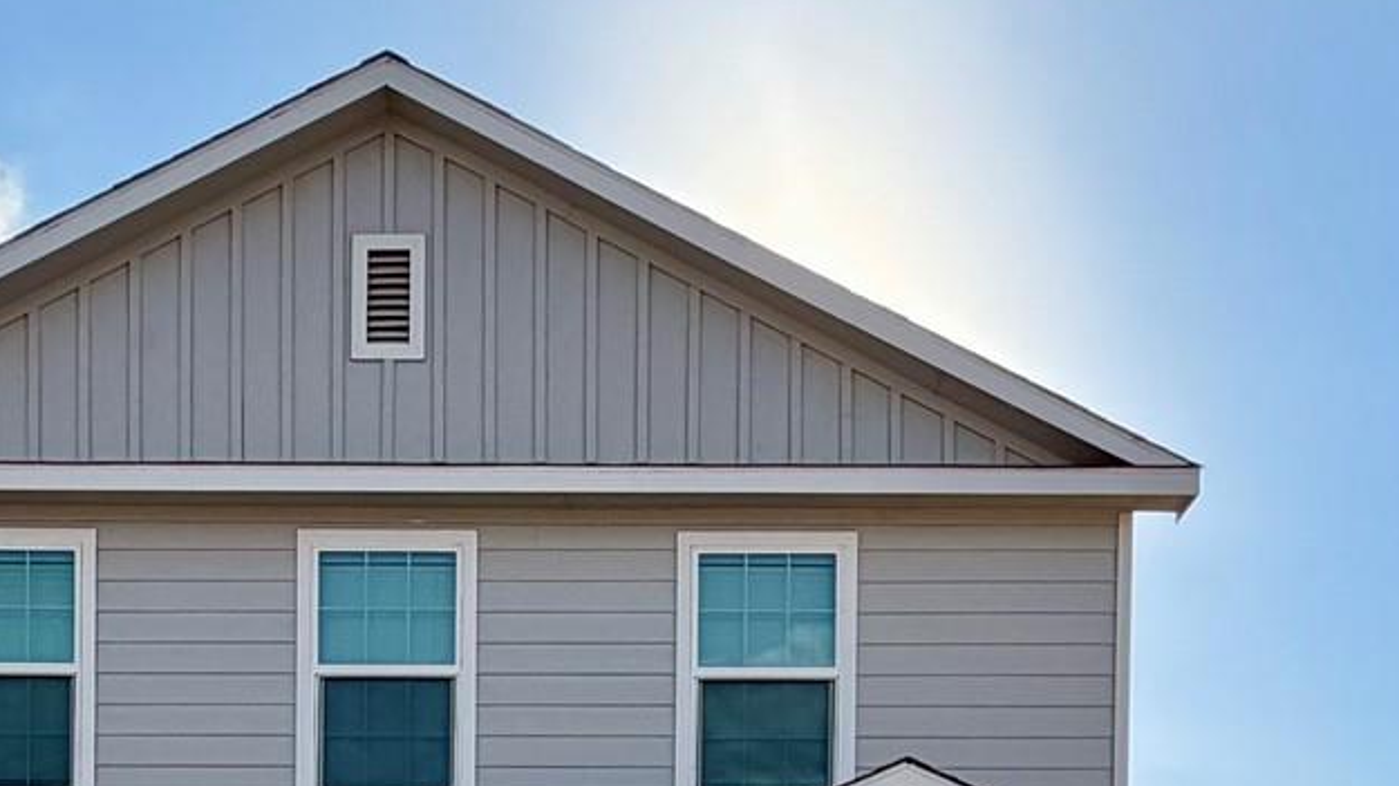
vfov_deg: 18.7
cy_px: 1406
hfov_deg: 41.2
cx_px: 564
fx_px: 1854
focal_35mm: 50
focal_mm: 2.22
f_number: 2.2
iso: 25
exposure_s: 1/928
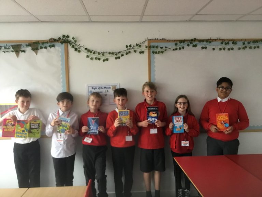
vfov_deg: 45.4
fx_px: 235
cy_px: 98
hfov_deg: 58.4
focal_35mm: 31
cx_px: 131
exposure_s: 1/33
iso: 200
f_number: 2.4
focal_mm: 3.3
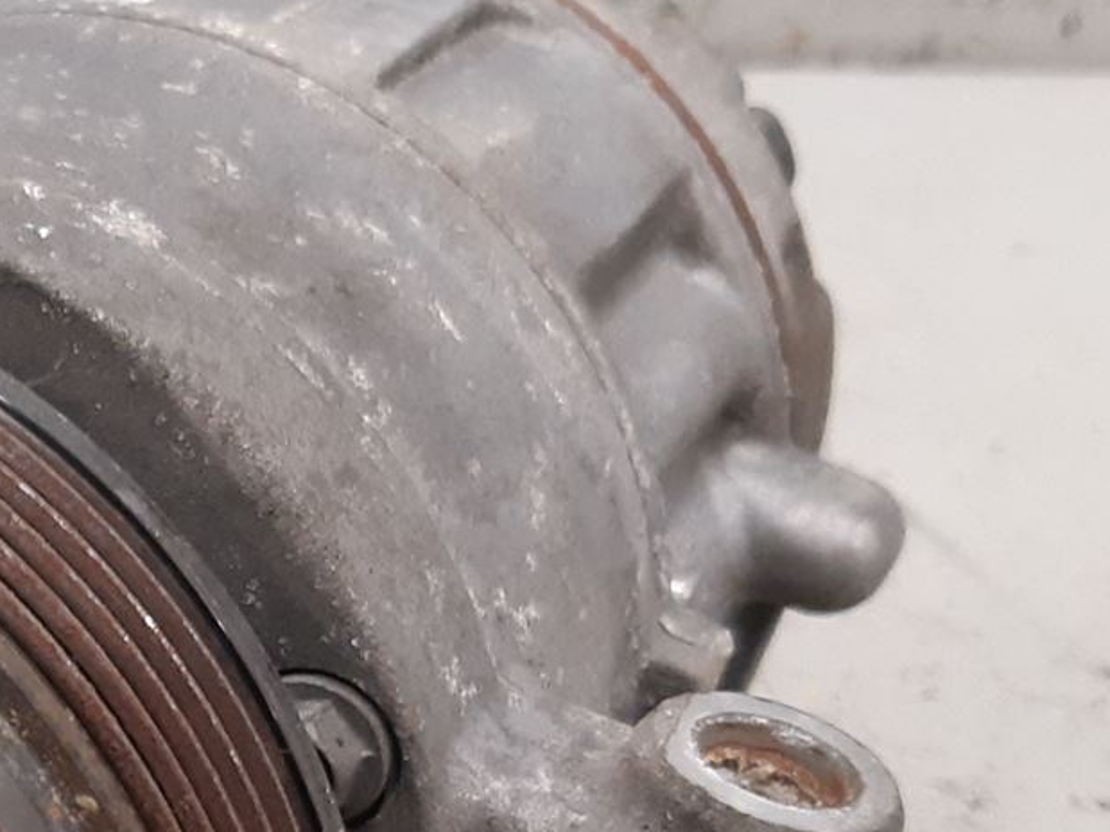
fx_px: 2757
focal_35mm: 86
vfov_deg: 16.9
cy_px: 789
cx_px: -321
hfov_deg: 20.8
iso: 250
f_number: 1.7
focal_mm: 3.93
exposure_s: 1/50
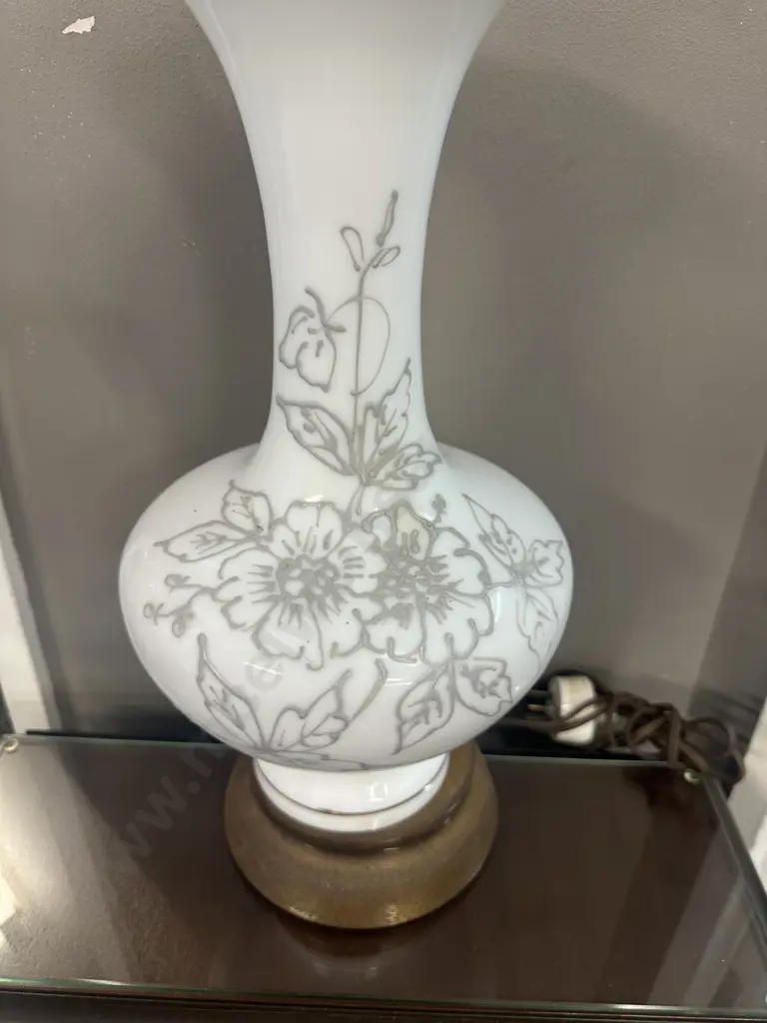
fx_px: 709
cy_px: 512
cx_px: 384
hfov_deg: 56.8
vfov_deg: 71.6
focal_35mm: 24
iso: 125
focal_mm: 6.86
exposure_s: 1/50
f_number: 1.78
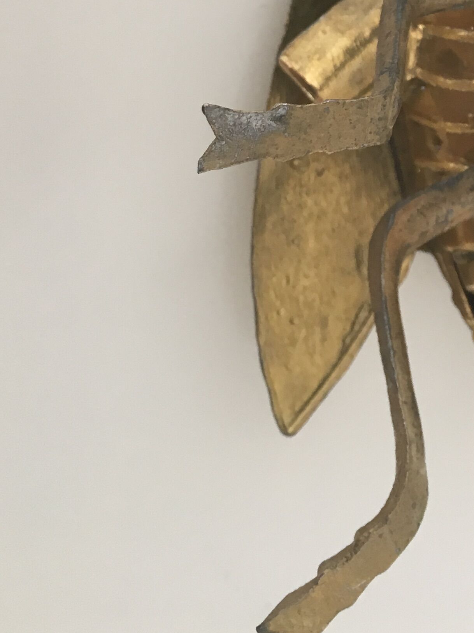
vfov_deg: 24.9
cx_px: 532
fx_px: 1315
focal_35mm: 72
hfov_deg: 19.5
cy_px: -82
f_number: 2.2
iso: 80
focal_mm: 4.15
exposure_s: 1/33
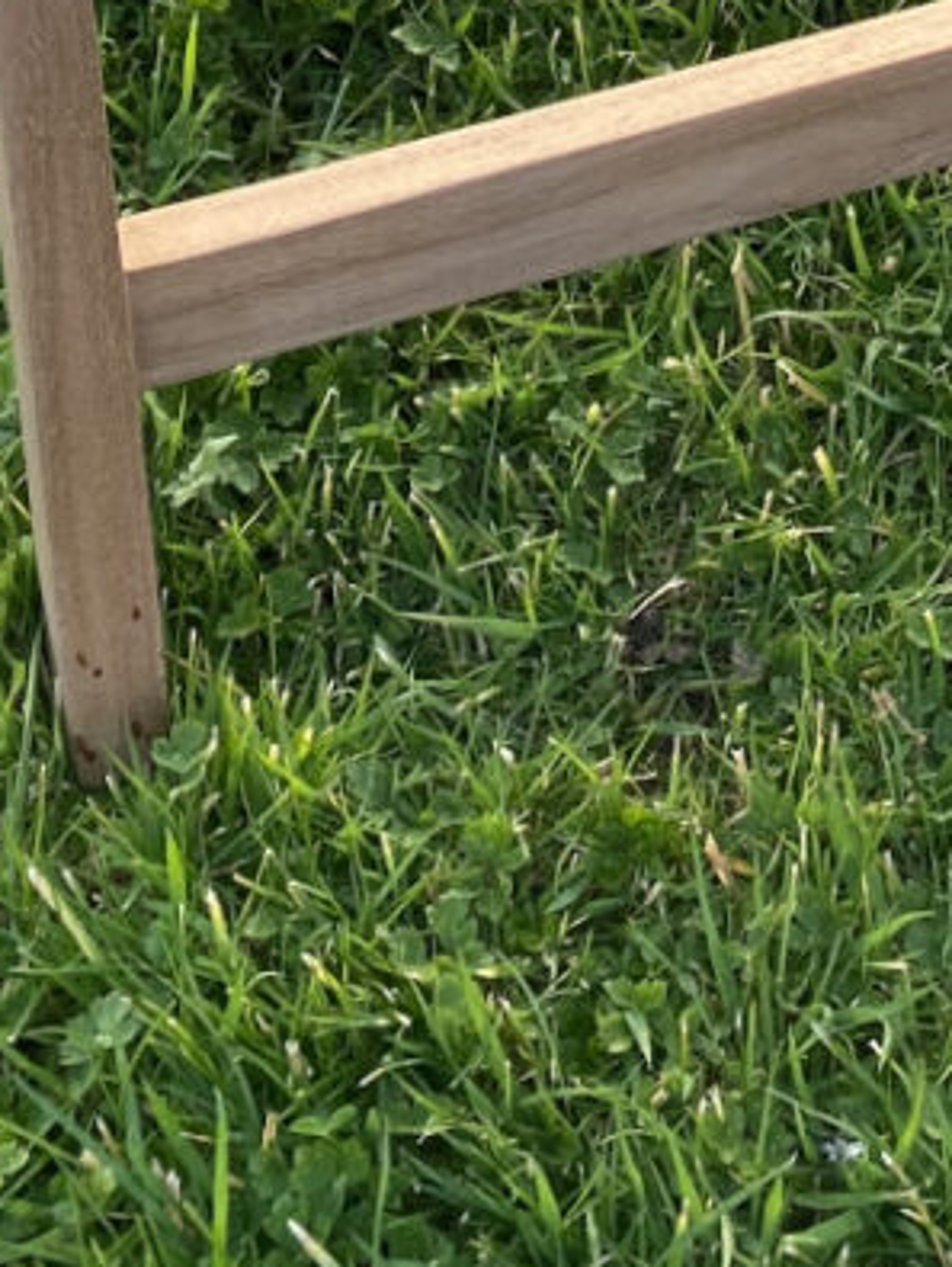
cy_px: -1174
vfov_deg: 15.8
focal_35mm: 101
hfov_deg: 14.6
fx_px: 3698
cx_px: 798
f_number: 1.8
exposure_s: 1/138
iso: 32
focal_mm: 4.25
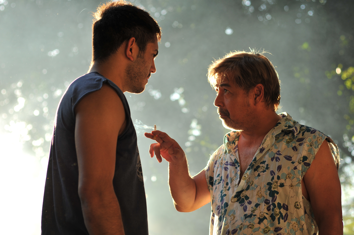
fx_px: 737
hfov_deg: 27.0
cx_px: 177
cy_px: 118
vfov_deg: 18.1
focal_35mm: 75
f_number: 2.8
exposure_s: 1/320
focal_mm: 50
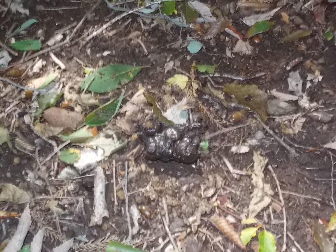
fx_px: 835
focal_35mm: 86
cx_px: 168
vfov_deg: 17.2
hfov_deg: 22.8
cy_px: 126
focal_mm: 15.4
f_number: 6.3
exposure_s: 1/60
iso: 500
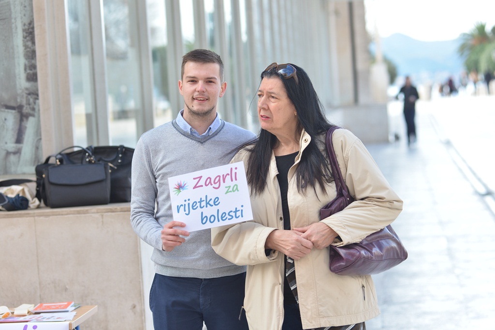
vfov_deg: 13.1
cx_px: 248
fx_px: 1445
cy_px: 165
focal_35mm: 105
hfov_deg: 19.4
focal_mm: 105
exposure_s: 1/500
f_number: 4.5
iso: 320
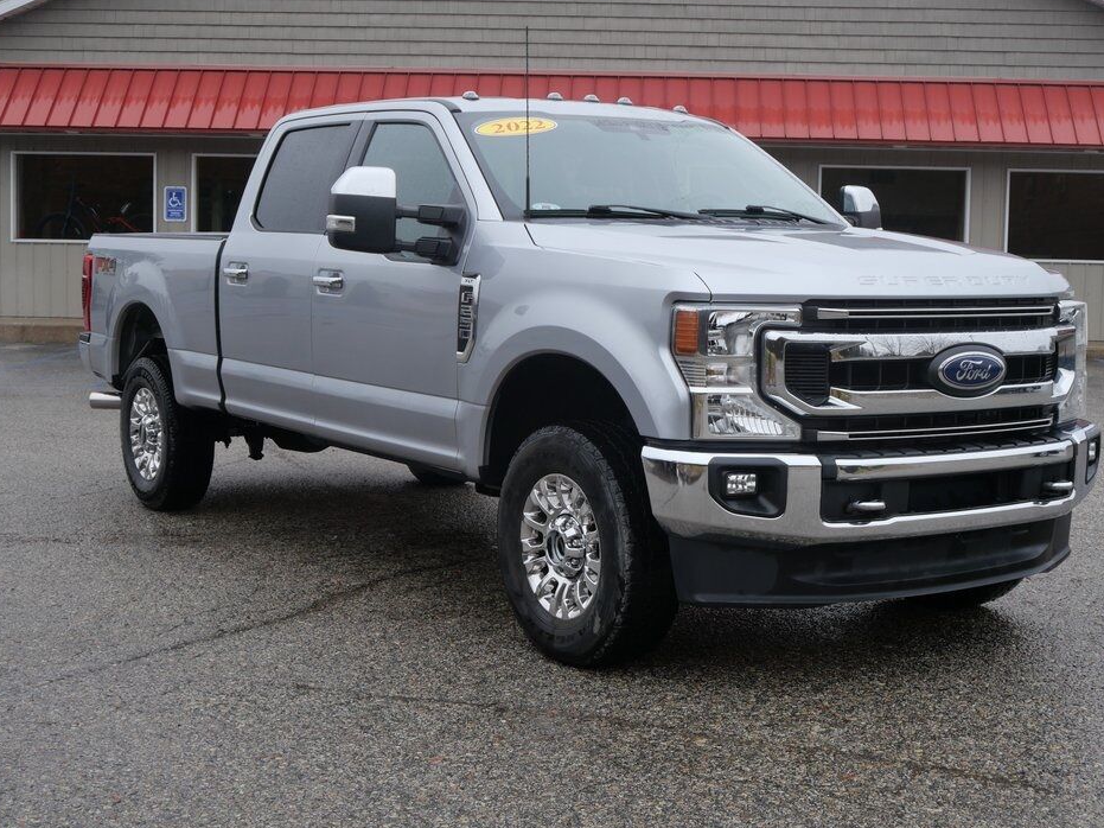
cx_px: 594
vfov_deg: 26.6
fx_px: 1754
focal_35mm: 55
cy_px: 399
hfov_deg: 34.9
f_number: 5.6
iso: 200
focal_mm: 25
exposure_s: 1/125
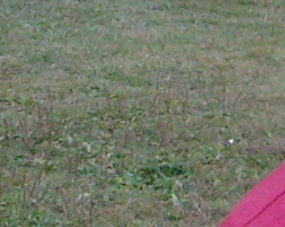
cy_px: -122
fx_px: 2367
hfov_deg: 6.7
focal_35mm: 281
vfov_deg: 5.4
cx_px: 586
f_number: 3.5
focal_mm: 6.6
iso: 200
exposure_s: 1/45
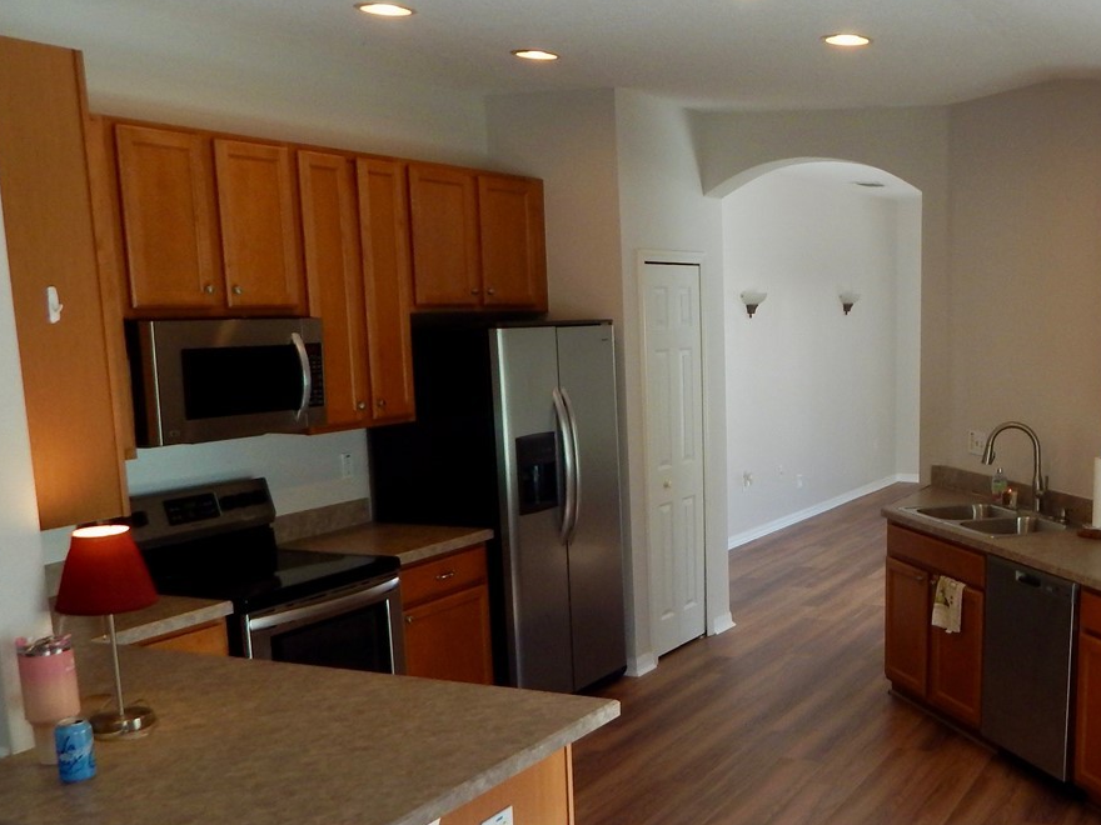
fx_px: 1272
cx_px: 892
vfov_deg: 35.6
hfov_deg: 44.4
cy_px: 546
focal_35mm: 40
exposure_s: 1/100
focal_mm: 4
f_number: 3
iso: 125
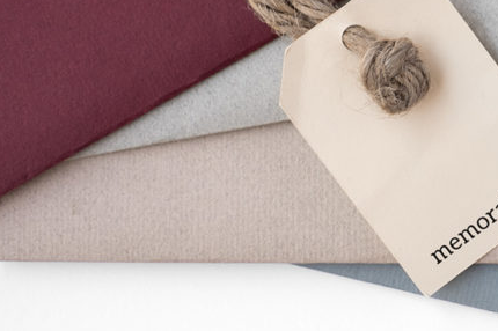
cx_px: 517
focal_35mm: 111
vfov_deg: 12.3
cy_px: 54
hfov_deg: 17.9
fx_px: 1534
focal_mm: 35
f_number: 8
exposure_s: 1/100
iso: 500
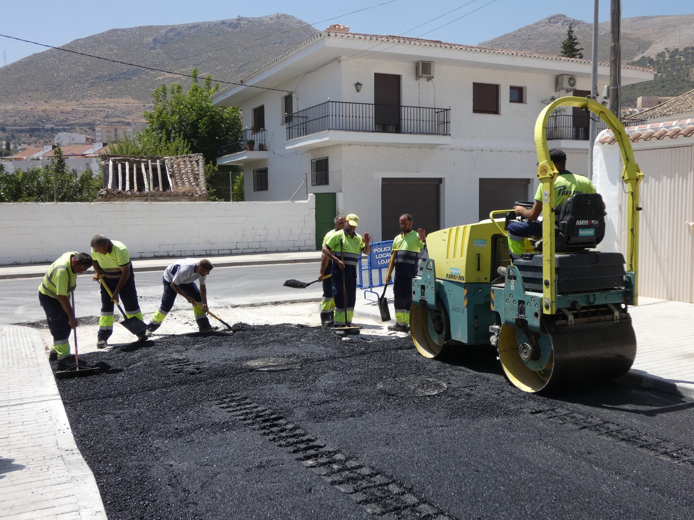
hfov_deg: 55.4
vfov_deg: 42.9
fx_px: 661
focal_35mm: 33
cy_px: 260
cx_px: 347
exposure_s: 1/1000
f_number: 3.5
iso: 80
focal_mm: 6
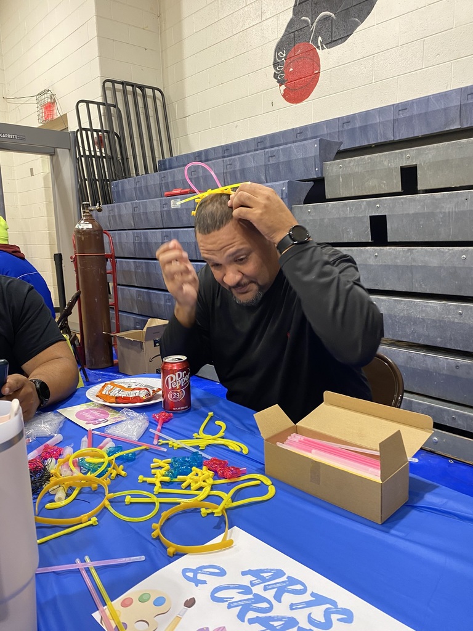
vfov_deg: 67.3
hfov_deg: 53.1
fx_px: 474
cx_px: 236
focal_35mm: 26
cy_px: 316
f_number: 1.8
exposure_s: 1/60
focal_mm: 4.25
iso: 100
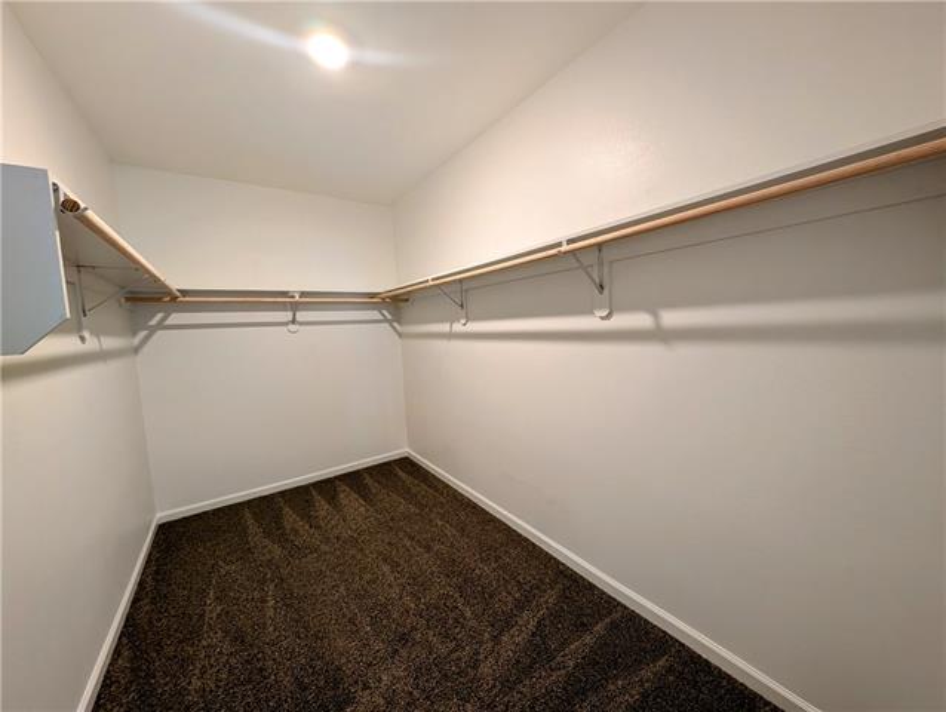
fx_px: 328
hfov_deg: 110.5
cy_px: 356
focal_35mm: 12
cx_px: 473
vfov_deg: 94.6
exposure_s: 1/24
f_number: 1.95
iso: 159
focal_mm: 2.23
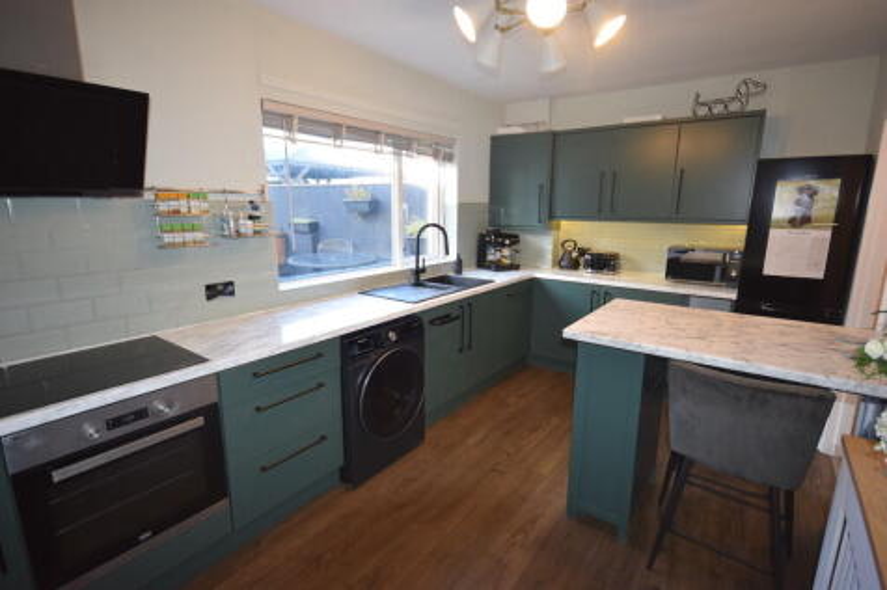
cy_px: 295
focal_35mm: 17
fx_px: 425
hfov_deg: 92.5
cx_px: 444
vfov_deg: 69.6
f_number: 5
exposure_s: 1/100
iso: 800
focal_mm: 11.5
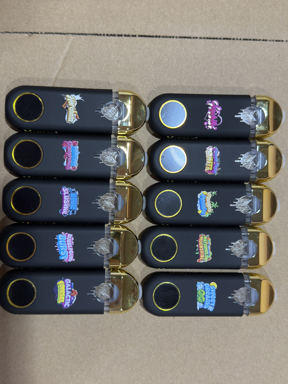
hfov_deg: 40.7
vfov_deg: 52.6
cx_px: 144
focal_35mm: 35
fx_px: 388
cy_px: 192
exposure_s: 1/33
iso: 200
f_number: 1.78
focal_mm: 6.76
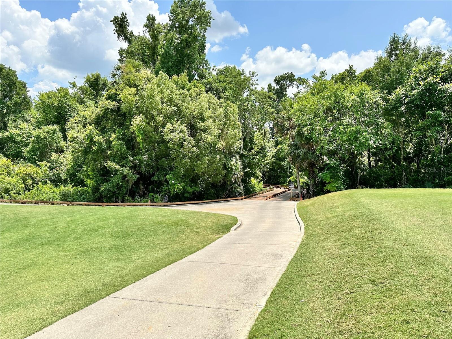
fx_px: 313
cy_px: 170
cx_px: 226
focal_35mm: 24
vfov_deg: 56.8
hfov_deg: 71.6
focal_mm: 6.86
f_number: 1.78
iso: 80
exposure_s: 1/4545
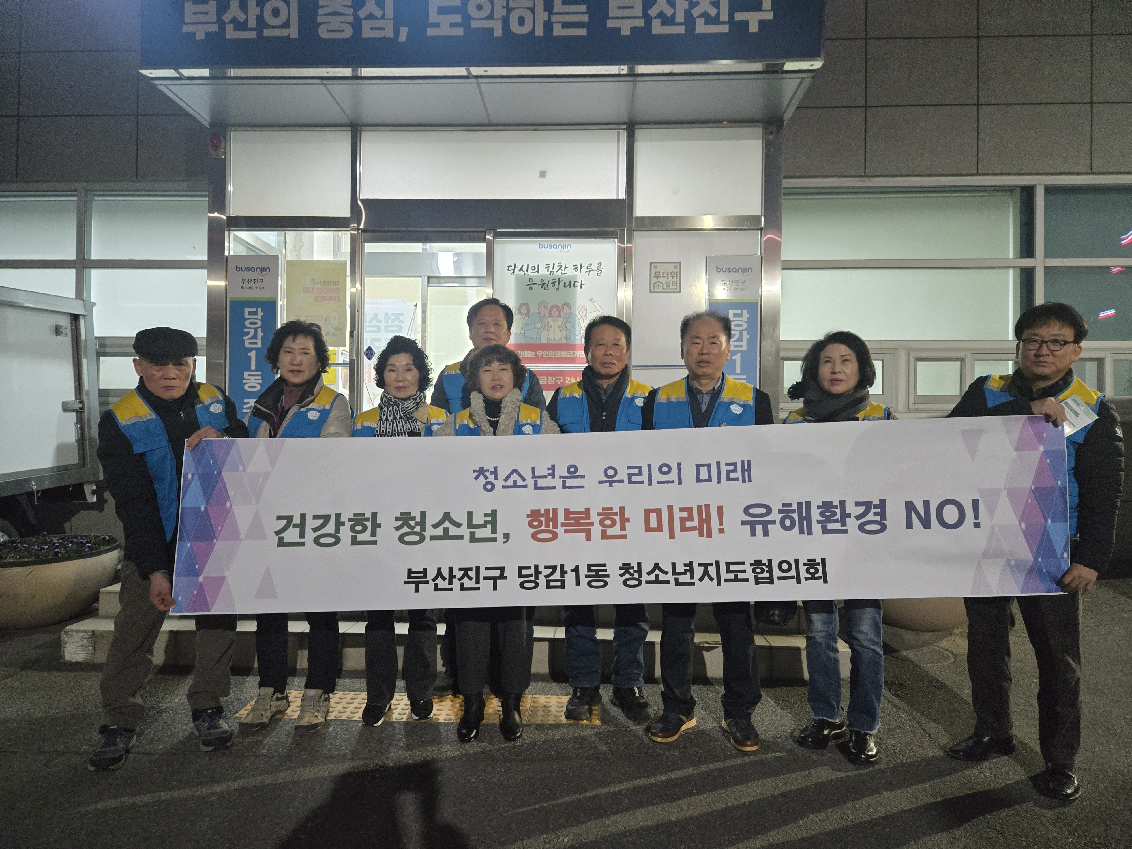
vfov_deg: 58.9
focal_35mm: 23
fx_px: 752
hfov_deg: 73.9
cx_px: 566
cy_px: 424
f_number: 1.8
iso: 1000
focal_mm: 5.4
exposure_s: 1/60
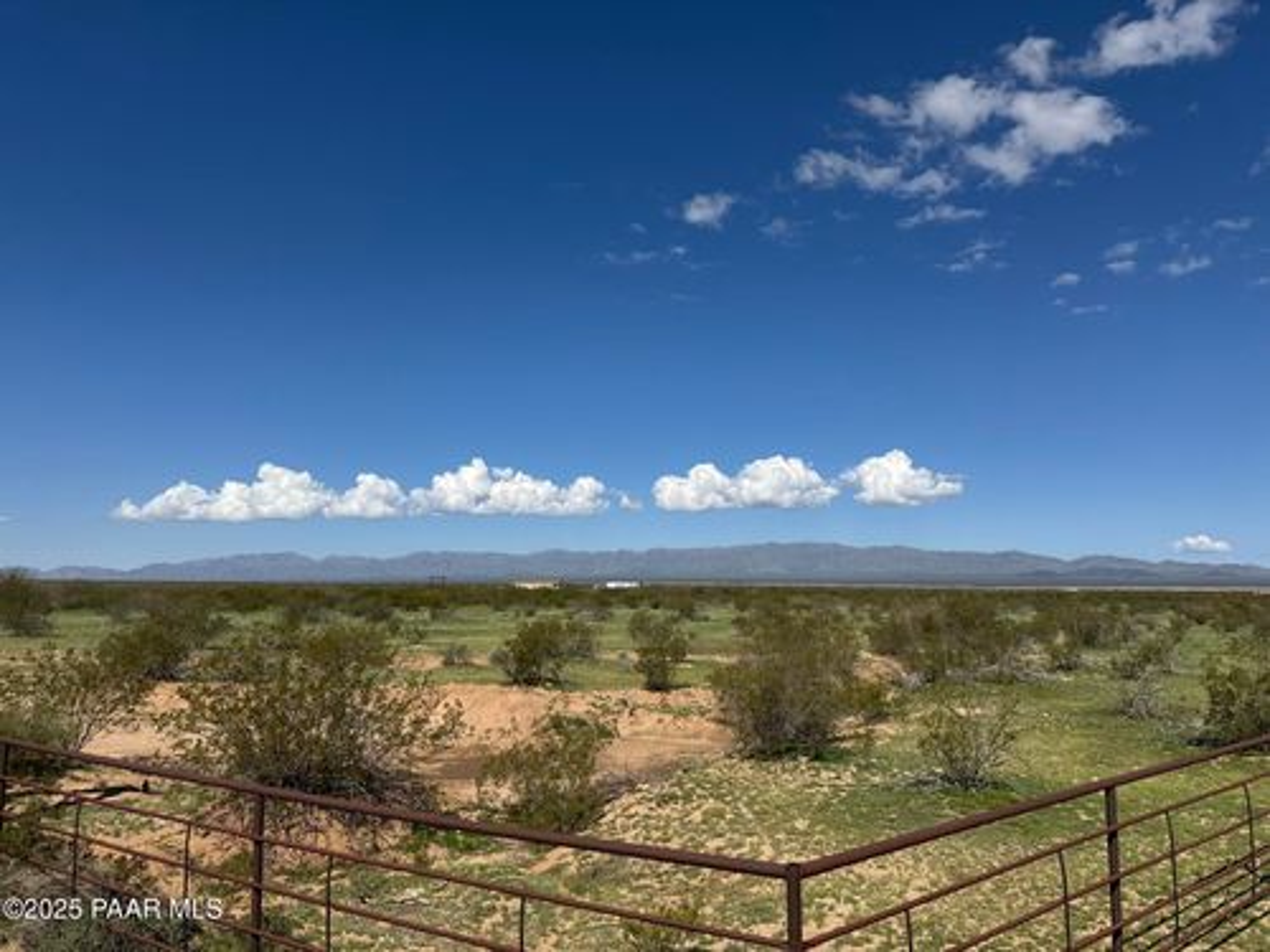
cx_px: 635
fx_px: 881
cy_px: 476
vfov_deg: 56.8
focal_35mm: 24
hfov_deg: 71.6
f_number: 1.78
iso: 80
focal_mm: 6.86
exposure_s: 1/9009
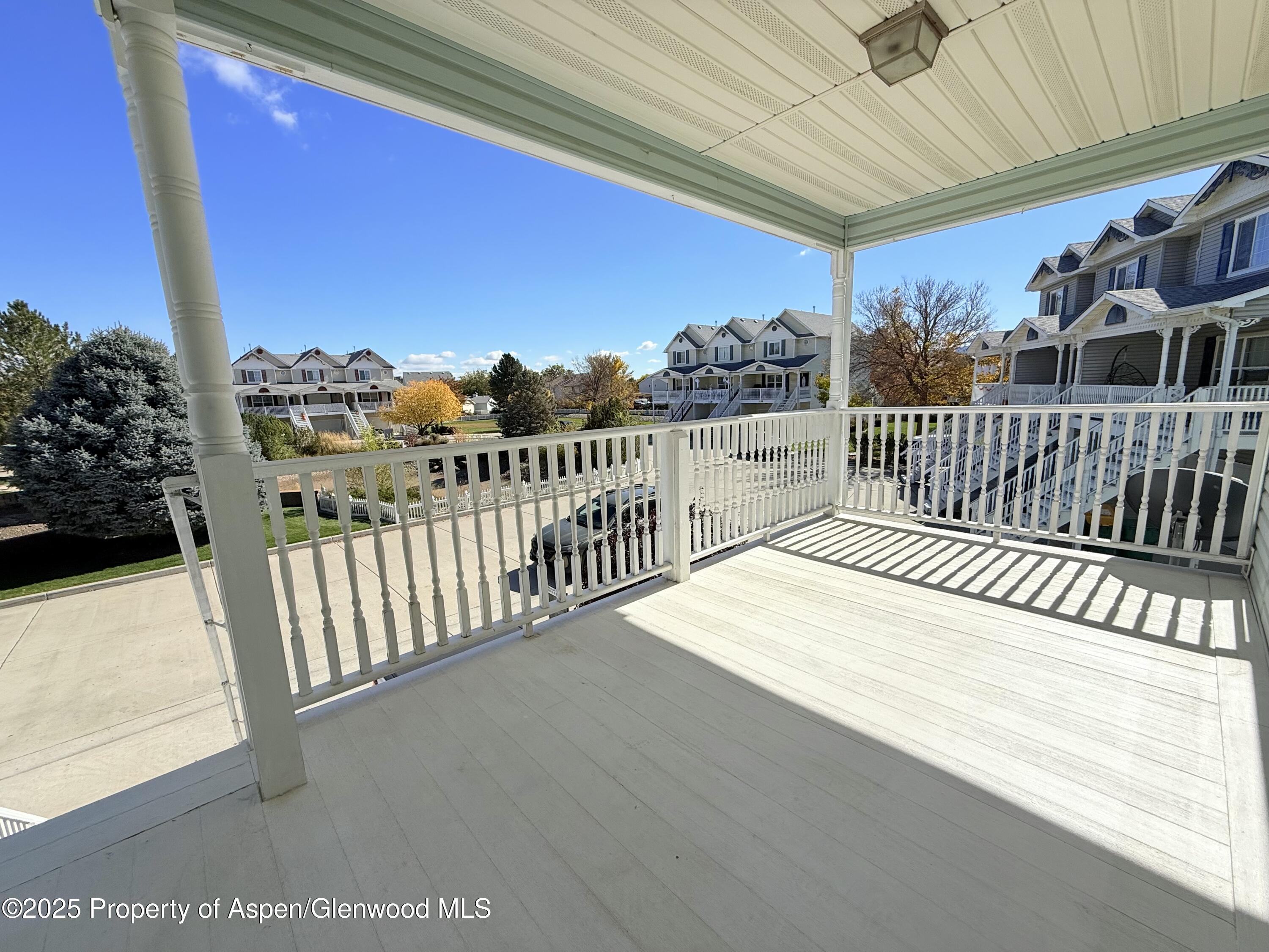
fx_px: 513
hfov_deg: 102.1
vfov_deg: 85.7
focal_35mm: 14
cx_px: 634
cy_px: 476
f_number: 2.2
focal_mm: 2.22
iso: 50
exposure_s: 1/3891
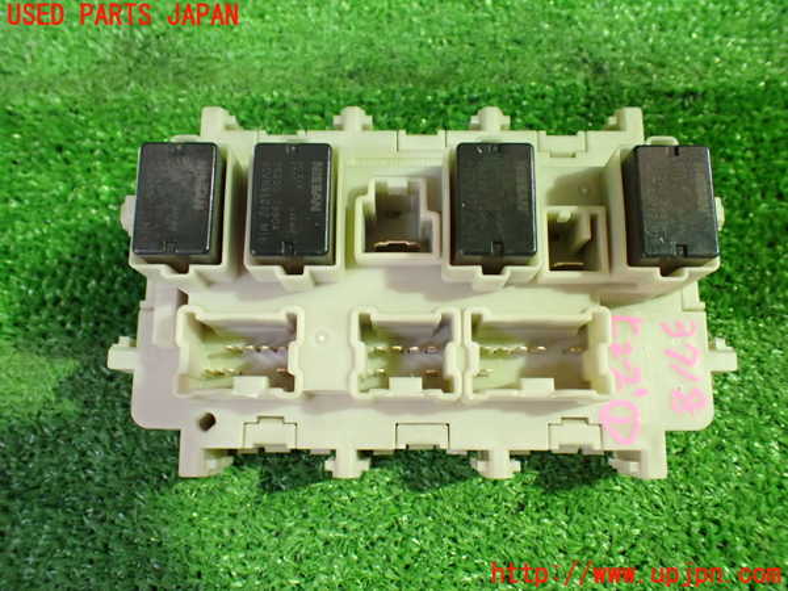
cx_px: 394
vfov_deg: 46.8
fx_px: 683
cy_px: 296
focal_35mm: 30
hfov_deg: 60.0
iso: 800
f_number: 2.3
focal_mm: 5.4
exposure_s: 1/40
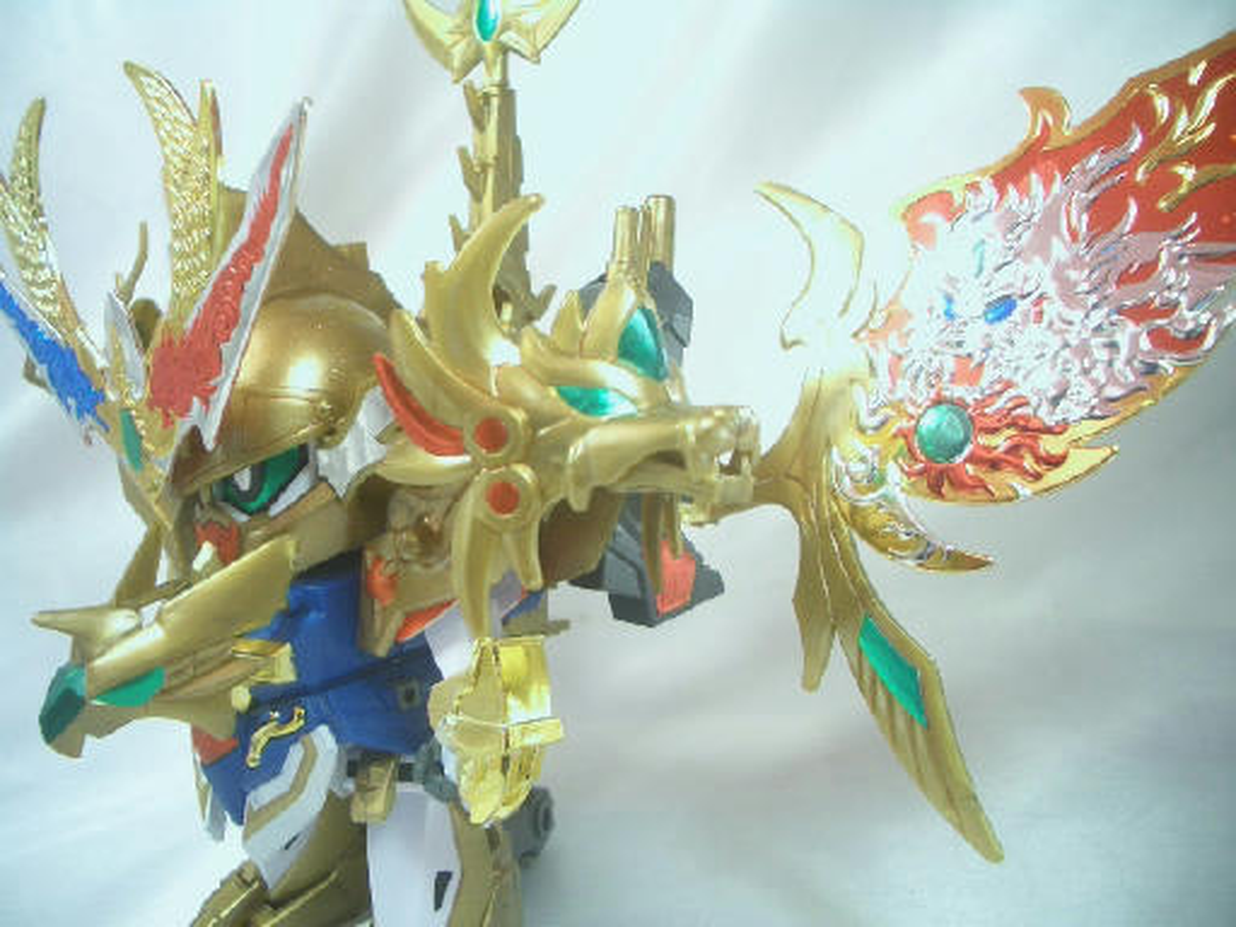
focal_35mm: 35
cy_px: 464
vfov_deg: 40.7
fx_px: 1250
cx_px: 618
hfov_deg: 52.6
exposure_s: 1/80
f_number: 2.6
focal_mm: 5.8
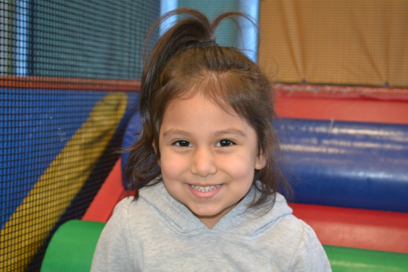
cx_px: 204
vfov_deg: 22.6
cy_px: 136
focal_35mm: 60
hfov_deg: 33.4
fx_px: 680
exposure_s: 1/60
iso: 2000
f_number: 5.3
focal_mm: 40
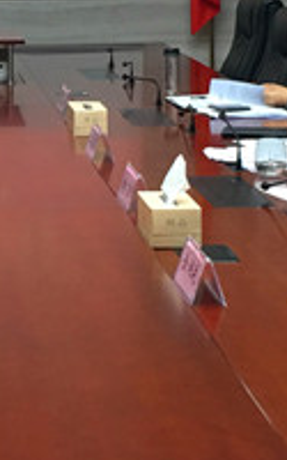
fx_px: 1539
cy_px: 80
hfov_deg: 10.4
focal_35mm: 123
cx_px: -80
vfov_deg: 16.8
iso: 32
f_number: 2.2
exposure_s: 1/15
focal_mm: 4.15
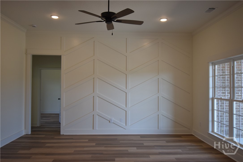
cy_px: 81
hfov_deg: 61.9
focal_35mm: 30
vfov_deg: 43.6
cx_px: 122
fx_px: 202
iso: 500
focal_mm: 20
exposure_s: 1/125
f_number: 5.6
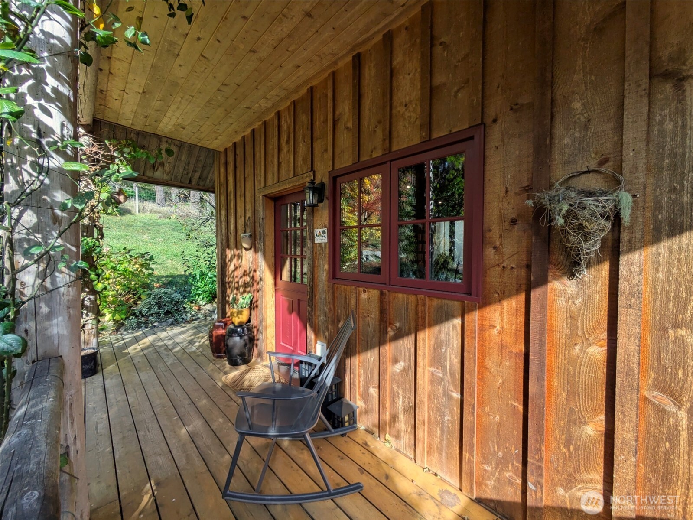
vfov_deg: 85.7
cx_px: 346
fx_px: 280
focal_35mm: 14
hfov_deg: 102.1
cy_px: 260
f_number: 2.2
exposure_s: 1/437
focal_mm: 1.83
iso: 47
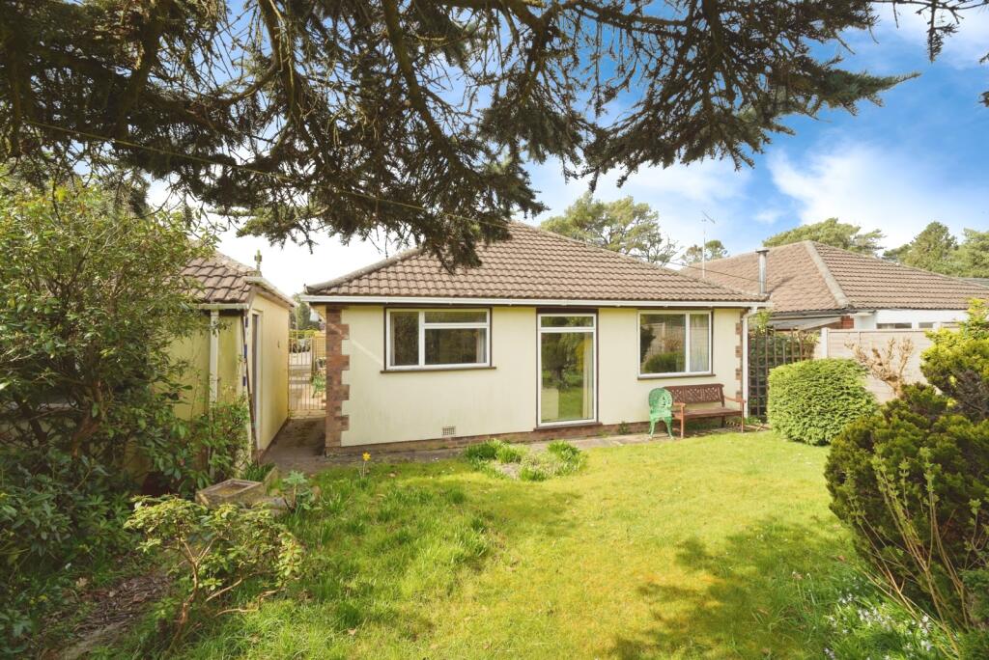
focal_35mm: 16
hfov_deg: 96.7
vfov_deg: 73.8
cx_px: 494
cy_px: 330
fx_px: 440
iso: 320
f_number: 9
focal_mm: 16
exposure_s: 1/200
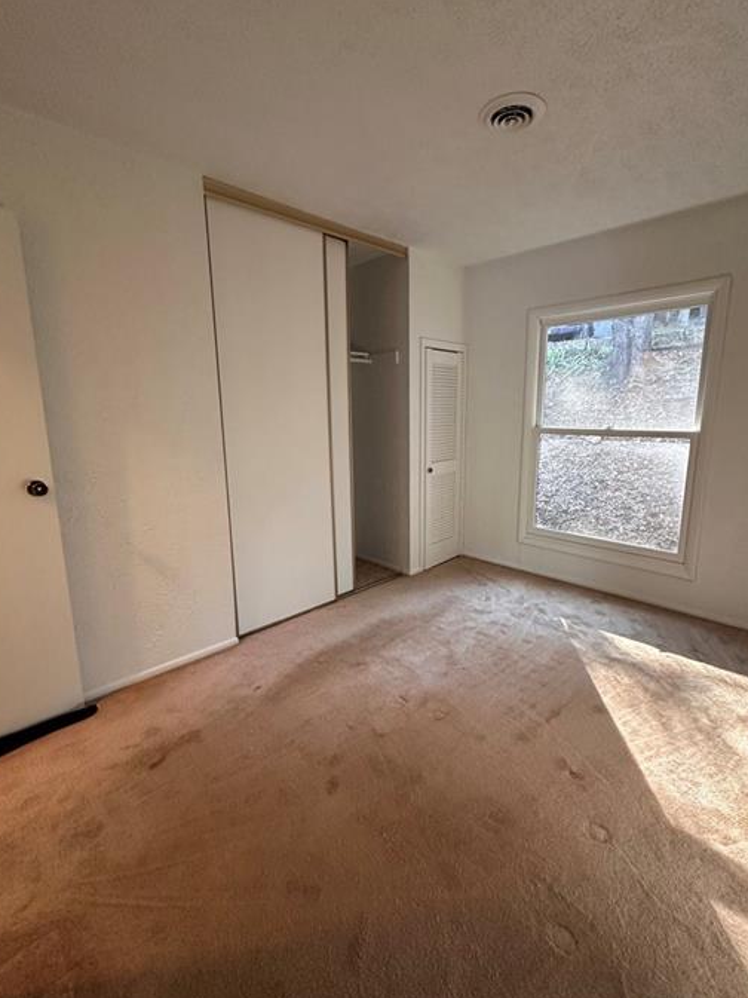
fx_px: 461
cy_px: 495
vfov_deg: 94.5
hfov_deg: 78.1
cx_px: 381
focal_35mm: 16
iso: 250
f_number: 2.2
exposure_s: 1/60
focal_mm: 2.22
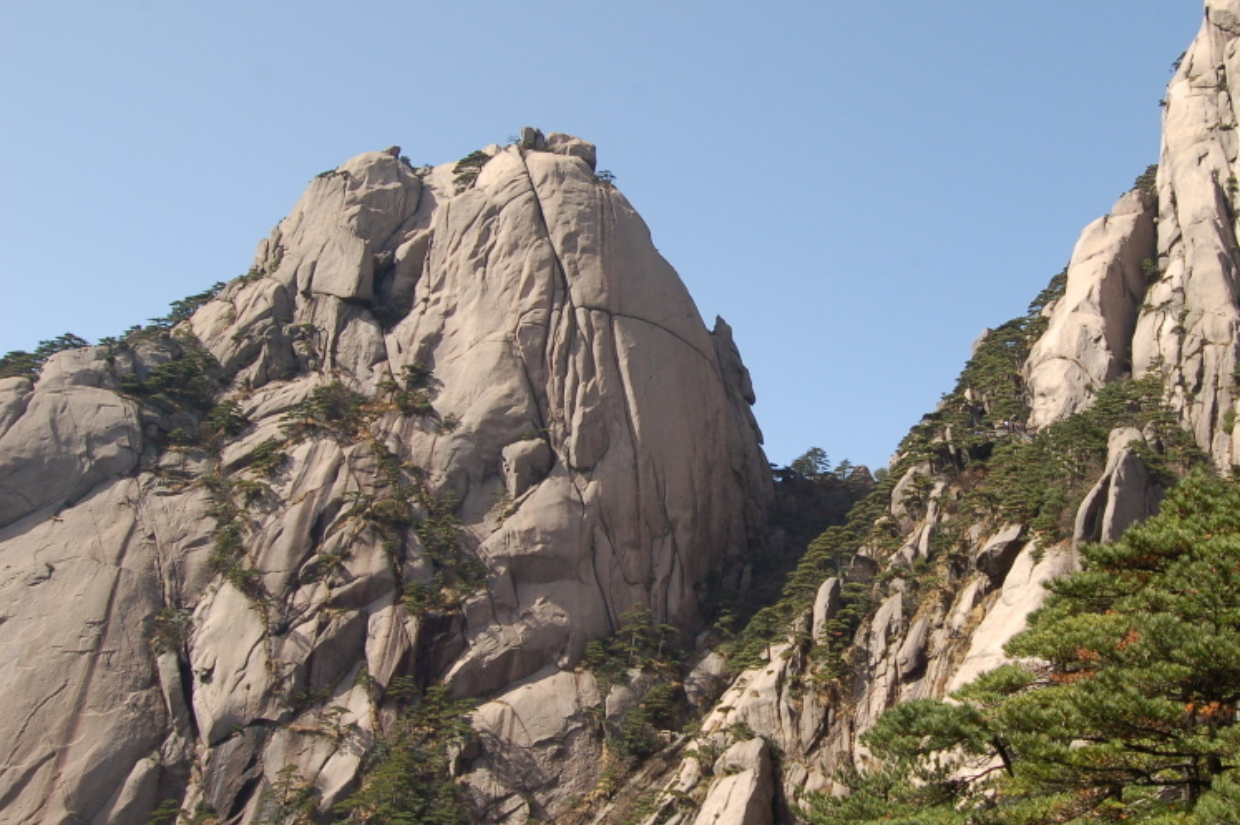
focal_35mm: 37
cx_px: 825
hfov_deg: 51.0
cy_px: 386
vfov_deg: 35.9
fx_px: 1274
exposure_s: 1/250
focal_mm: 18
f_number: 10
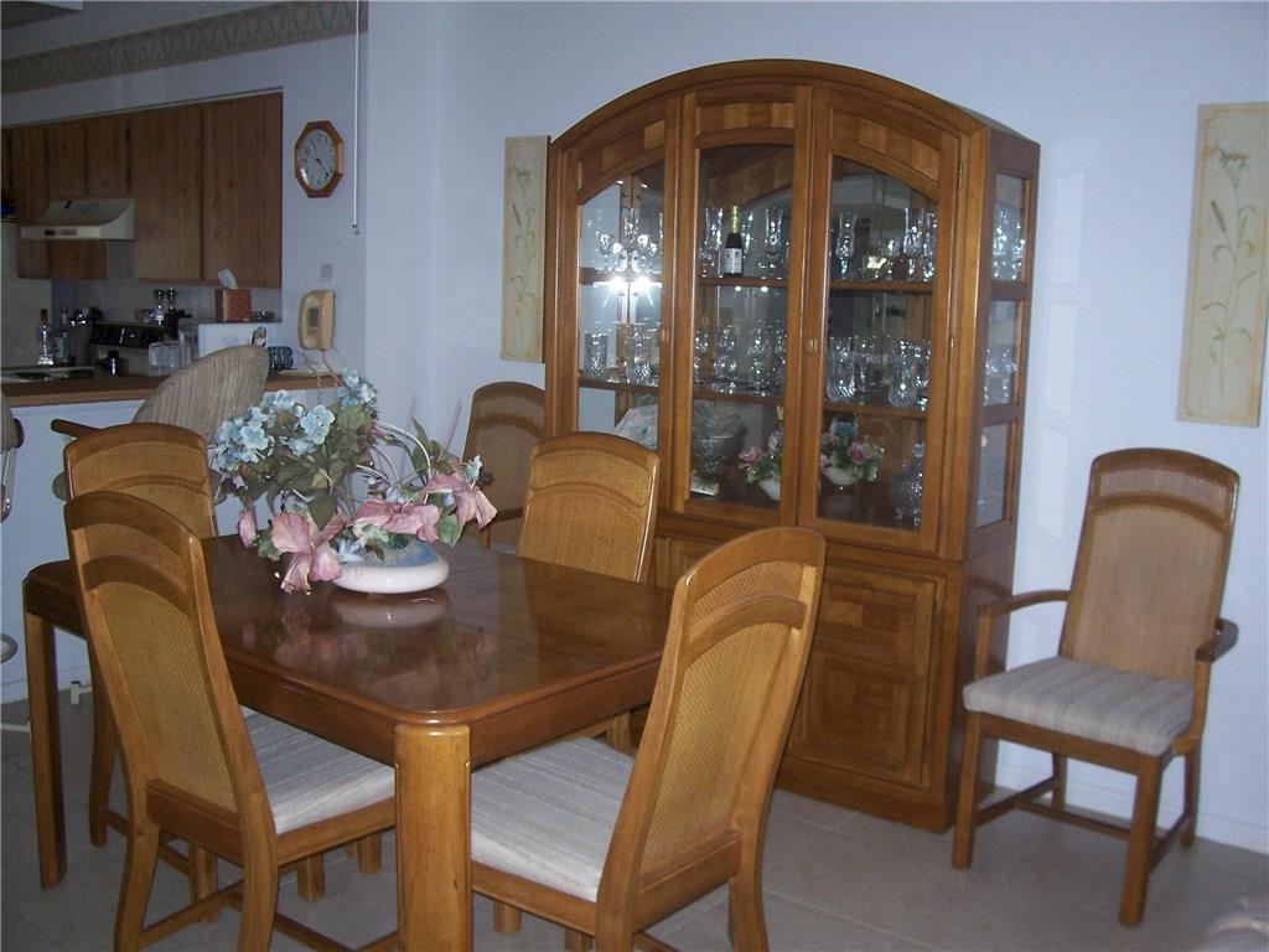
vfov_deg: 41.8
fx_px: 1246
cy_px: 476
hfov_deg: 54.0
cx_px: 634
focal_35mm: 34
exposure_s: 1/60
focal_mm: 5.6
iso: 125
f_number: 2.7
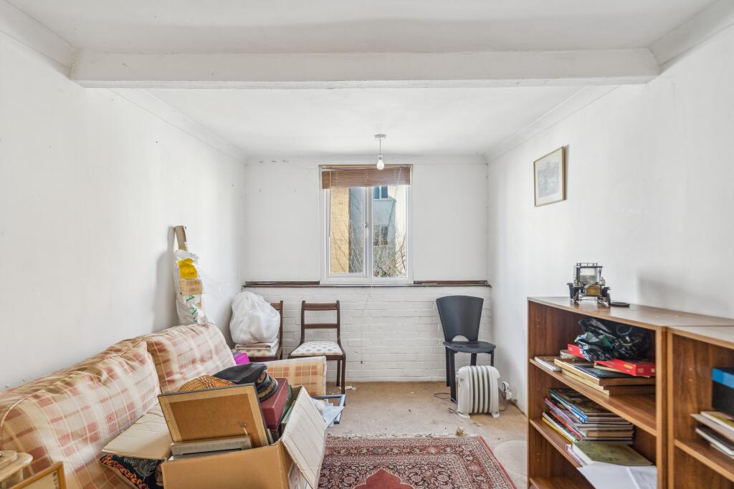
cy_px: 244
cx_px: 367
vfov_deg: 73.8
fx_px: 326
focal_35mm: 16
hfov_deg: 96.7
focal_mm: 16
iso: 320
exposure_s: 1/60
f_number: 5.6
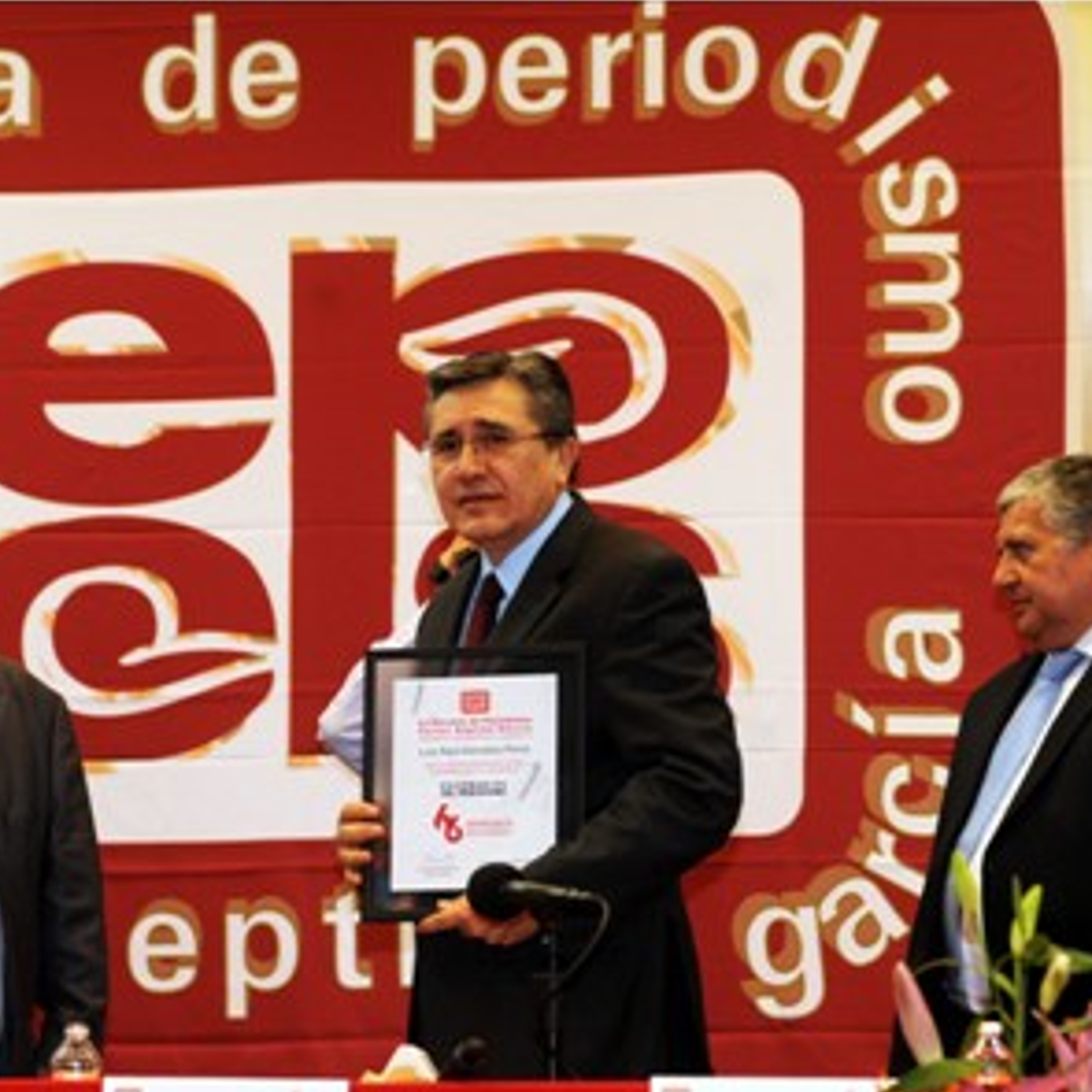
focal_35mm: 142
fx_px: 5068
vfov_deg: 12.3
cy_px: 548
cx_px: 415
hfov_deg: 12.3
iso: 1000
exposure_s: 1/80
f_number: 4
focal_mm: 110
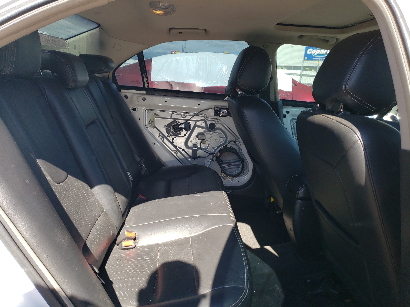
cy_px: 154
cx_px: 205
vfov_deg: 53.1
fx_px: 308
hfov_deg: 67.3
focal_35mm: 26
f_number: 1.5
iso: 50
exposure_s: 1/435
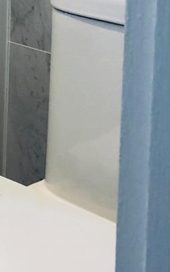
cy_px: -75
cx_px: -217
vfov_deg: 17.1
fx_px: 851
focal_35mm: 115
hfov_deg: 10.1
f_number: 1.8
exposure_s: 1/30
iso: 32
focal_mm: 3.99
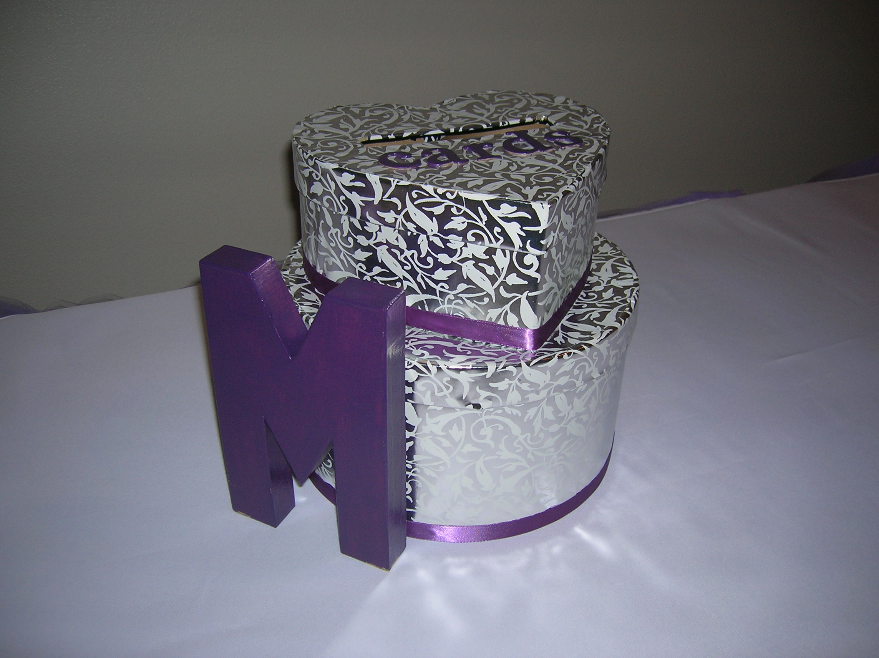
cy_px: 329
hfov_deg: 54.0
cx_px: 440
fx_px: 863
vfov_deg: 41.7
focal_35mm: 34
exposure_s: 1/60.1
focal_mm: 5.7
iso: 50
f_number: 2.9
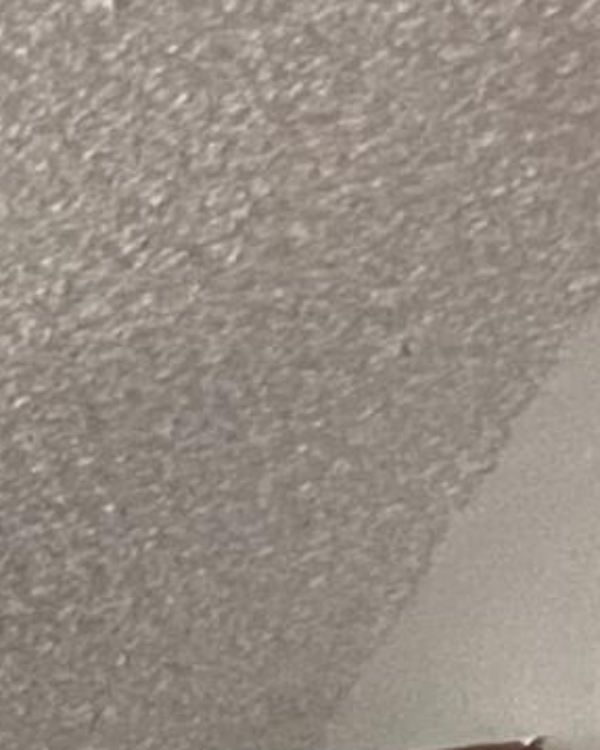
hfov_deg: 7.0
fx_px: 2354
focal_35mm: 106
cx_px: -2147
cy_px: 1962
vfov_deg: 12.6
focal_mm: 1.57
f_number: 1.8
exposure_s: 1/60
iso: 200
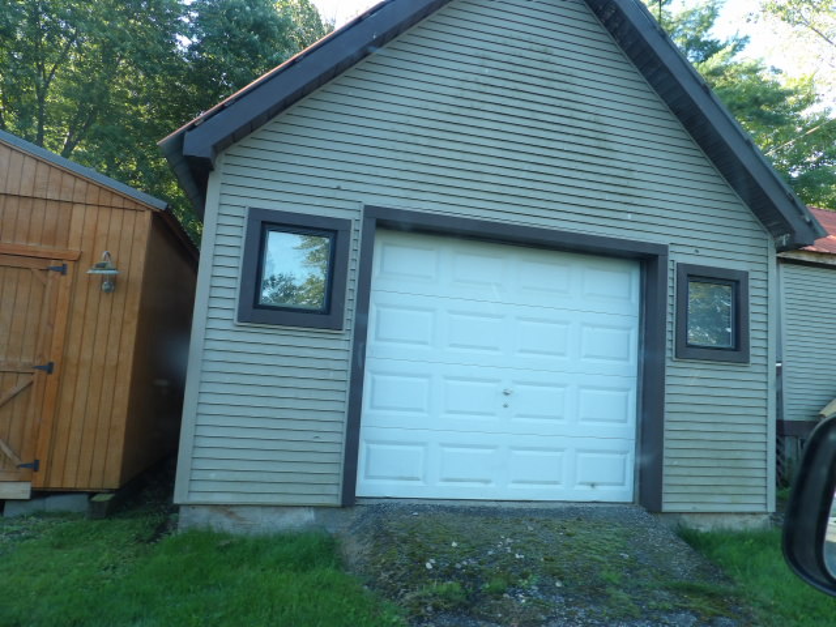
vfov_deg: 56.8
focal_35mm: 24
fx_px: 580
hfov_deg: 71.6
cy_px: 314
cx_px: 418
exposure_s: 1/57
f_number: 3.2
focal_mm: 4.3
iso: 100
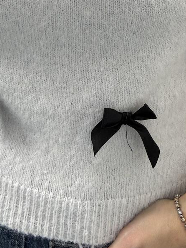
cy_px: 13
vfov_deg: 31.3
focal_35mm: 58
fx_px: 416
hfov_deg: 25.0
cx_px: 132
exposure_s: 1/50
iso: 64
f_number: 1.9
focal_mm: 2.69
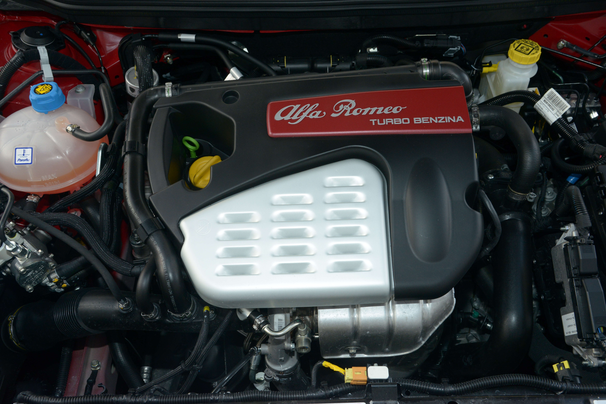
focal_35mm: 35
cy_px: 202
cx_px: 303
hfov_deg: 54.4
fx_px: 589
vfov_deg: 37.9
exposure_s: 1/200
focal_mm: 35
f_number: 9
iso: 1250
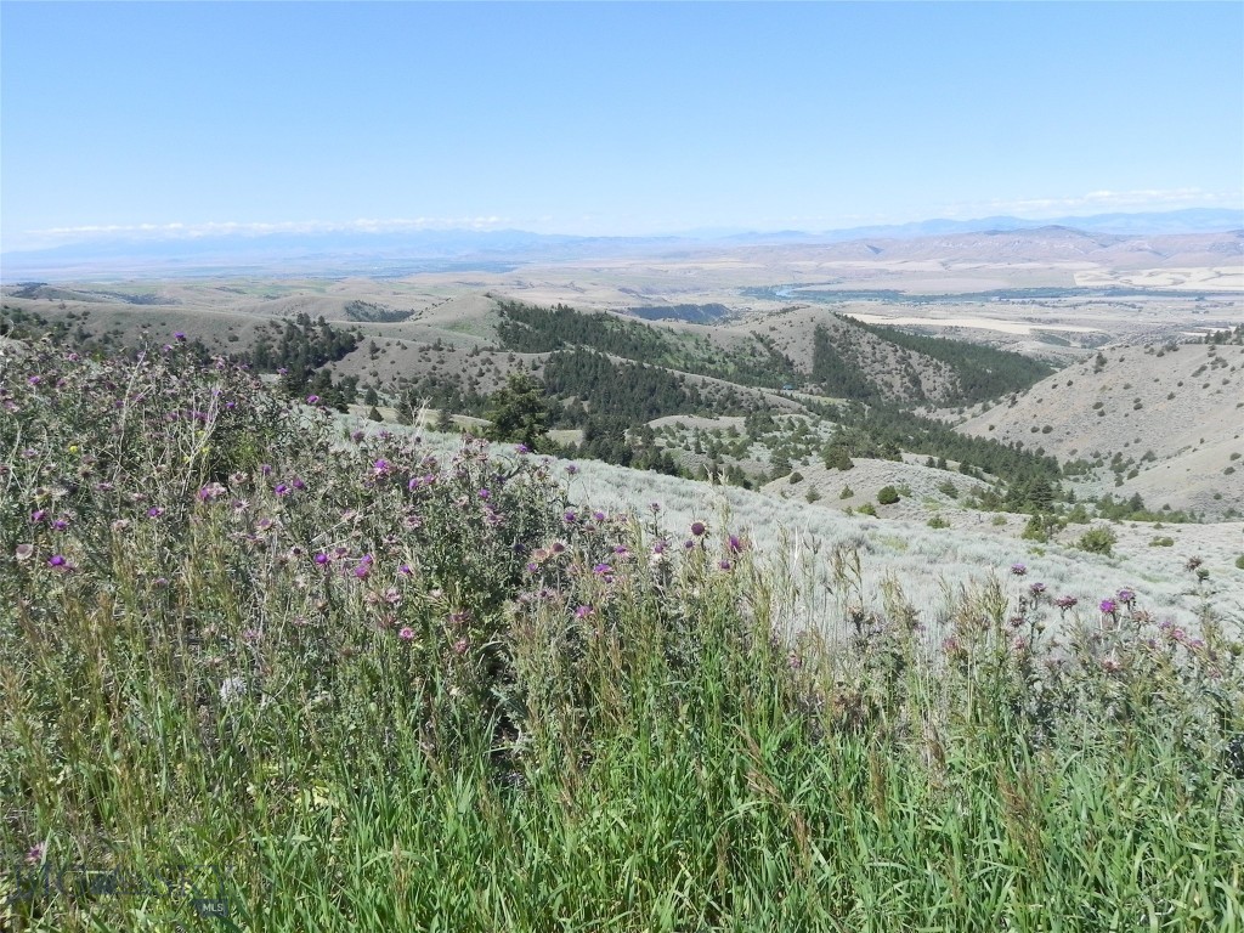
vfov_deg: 53.1
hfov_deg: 67.3
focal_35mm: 26
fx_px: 934
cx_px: 622
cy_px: 466
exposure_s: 1/443
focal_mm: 4.6
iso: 160
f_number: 7.1
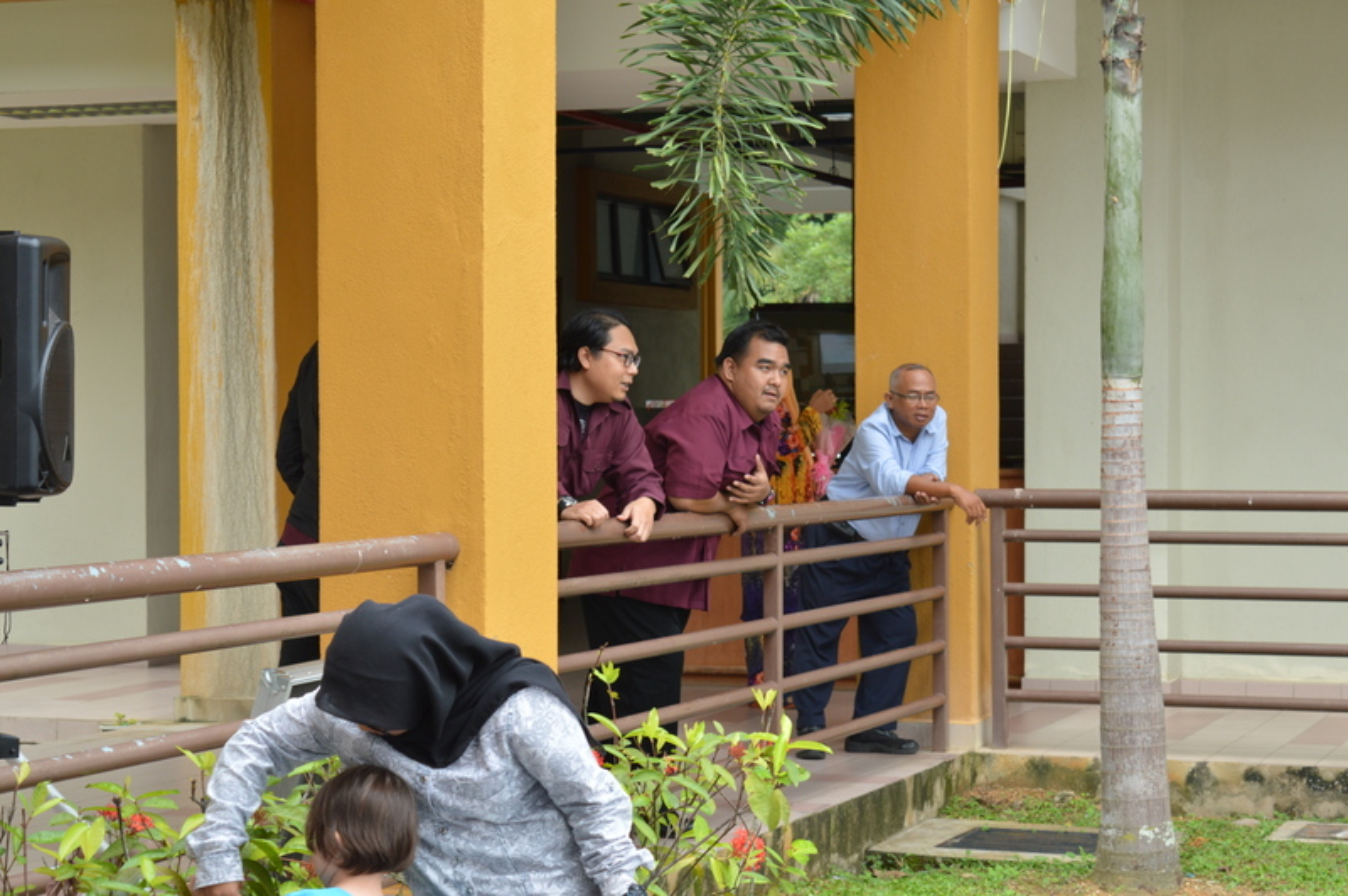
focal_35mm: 82
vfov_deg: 16.5
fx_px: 3087
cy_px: 448
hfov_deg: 24.6
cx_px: 674
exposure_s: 1/125
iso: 200
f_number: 6.3
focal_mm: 55
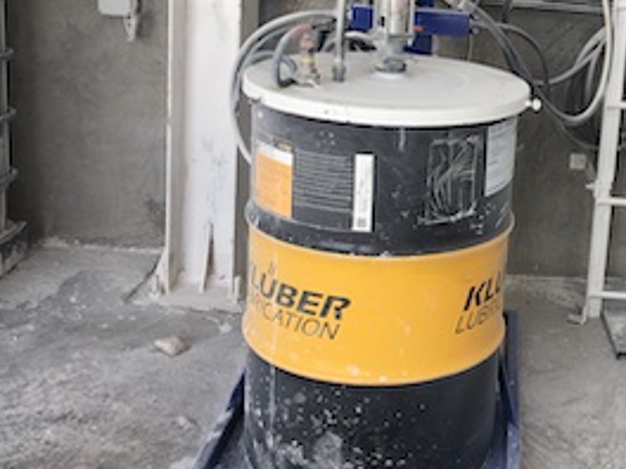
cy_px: 105
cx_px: 519
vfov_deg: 26.2
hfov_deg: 33.7
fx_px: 995
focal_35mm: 55
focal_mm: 4.15
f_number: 2.2
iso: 25
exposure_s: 1/100
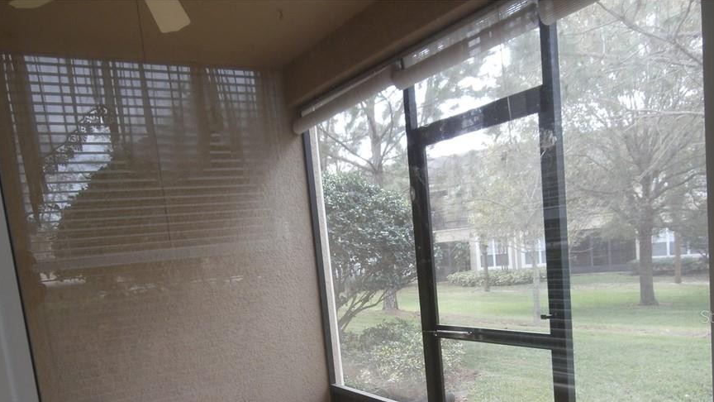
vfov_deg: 36.6
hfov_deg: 62.6
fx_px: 587
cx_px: 355
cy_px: 316
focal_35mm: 31
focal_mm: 4.2
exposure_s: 1/60
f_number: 3
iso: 100
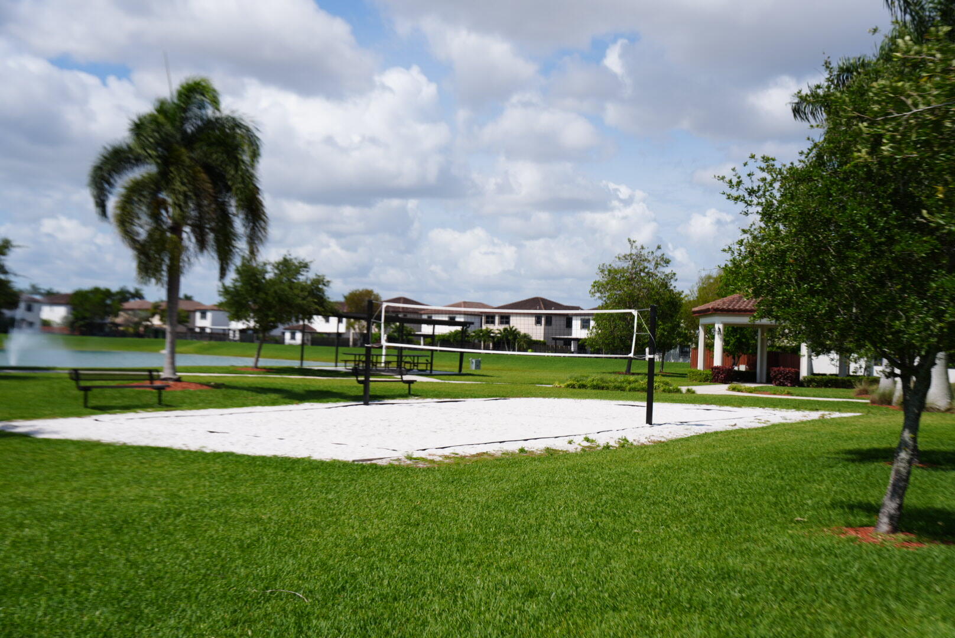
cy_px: 319
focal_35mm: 46
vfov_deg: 29.5
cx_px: 478
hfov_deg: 43.0
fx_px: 1213
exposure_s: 1/1000
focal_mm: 45.7
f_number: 5
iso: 100
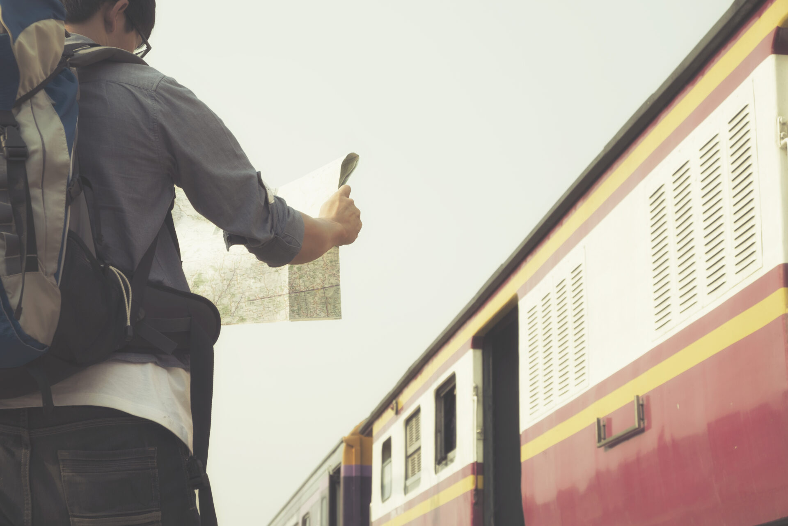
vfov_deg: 21.2
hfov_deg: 31.4
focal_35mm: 64
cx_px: 394
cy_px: 263
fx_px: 1401
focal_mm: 42.5
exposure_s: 1/250
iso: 200
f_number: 8
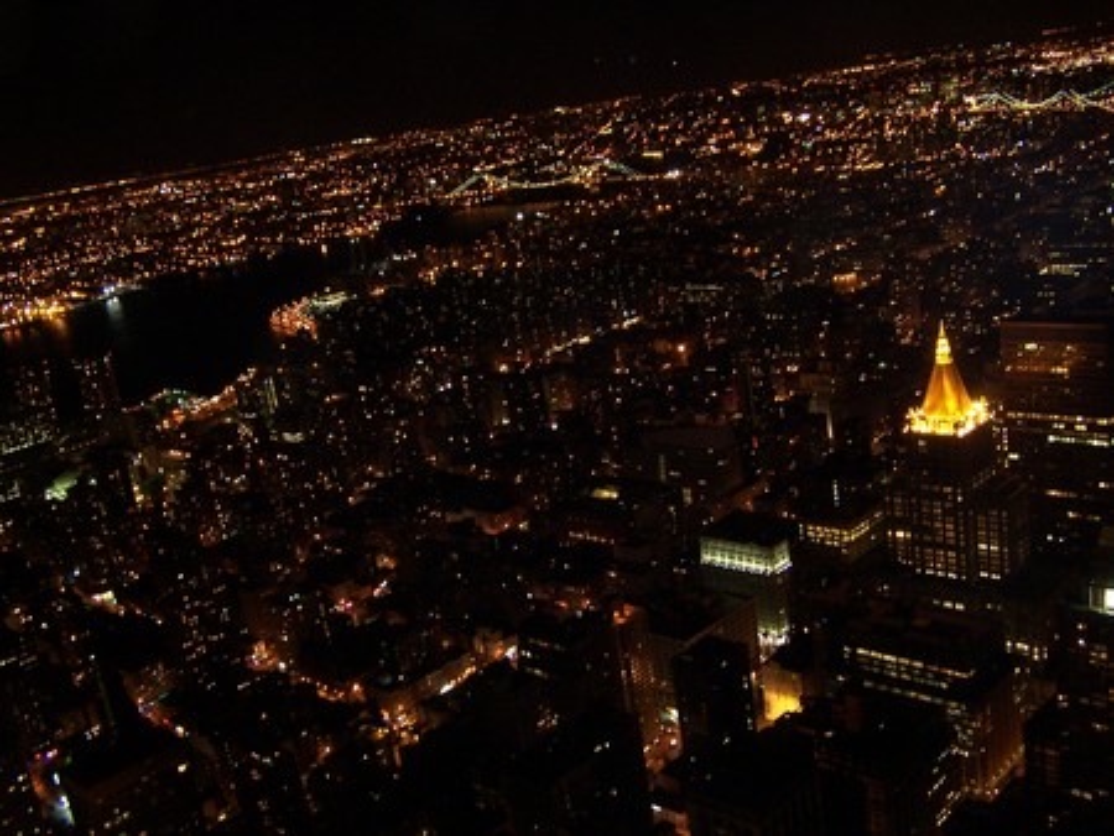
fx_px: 1224
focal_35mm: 38
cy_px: 418
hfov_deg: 49.0
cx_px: 557
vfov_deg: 37.8
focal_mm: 6.3
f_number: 2.8
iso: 140
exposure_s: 1/2
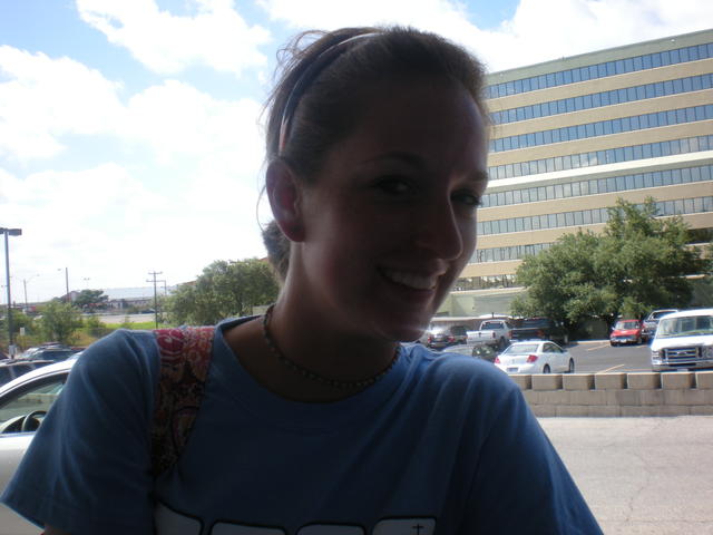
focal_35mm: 38
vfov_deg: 37.7
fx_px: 783
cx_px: 356
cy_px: 268
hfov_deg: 49.0
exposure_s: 1/238
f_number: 4.6
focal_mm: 6.3
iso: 64
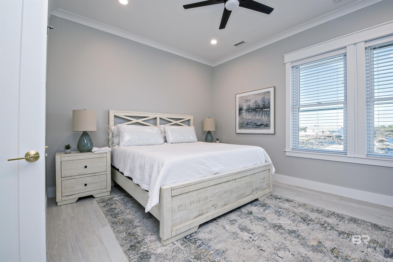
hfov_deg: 100.4
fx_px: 164
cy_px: 131
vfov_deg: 77.3
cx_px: 196
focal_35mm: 15
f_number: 16
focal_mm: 15
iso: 500
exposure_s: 1/8
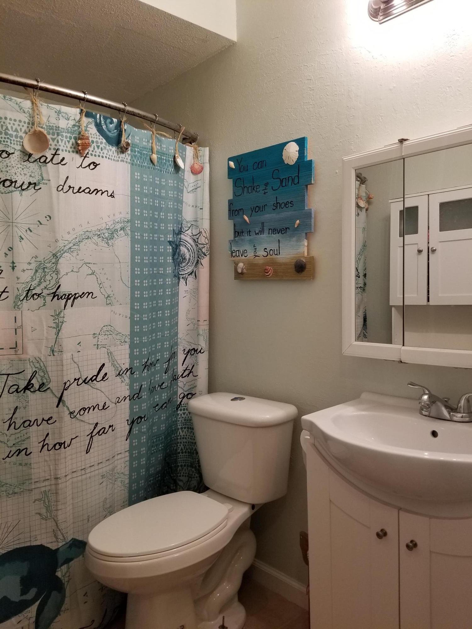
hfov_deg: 53.1
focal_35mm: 26
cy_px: 314
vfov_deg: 67.3
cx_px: 236
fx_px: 473
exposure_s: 1/60
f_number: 1.7
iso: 125
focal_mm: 4.3
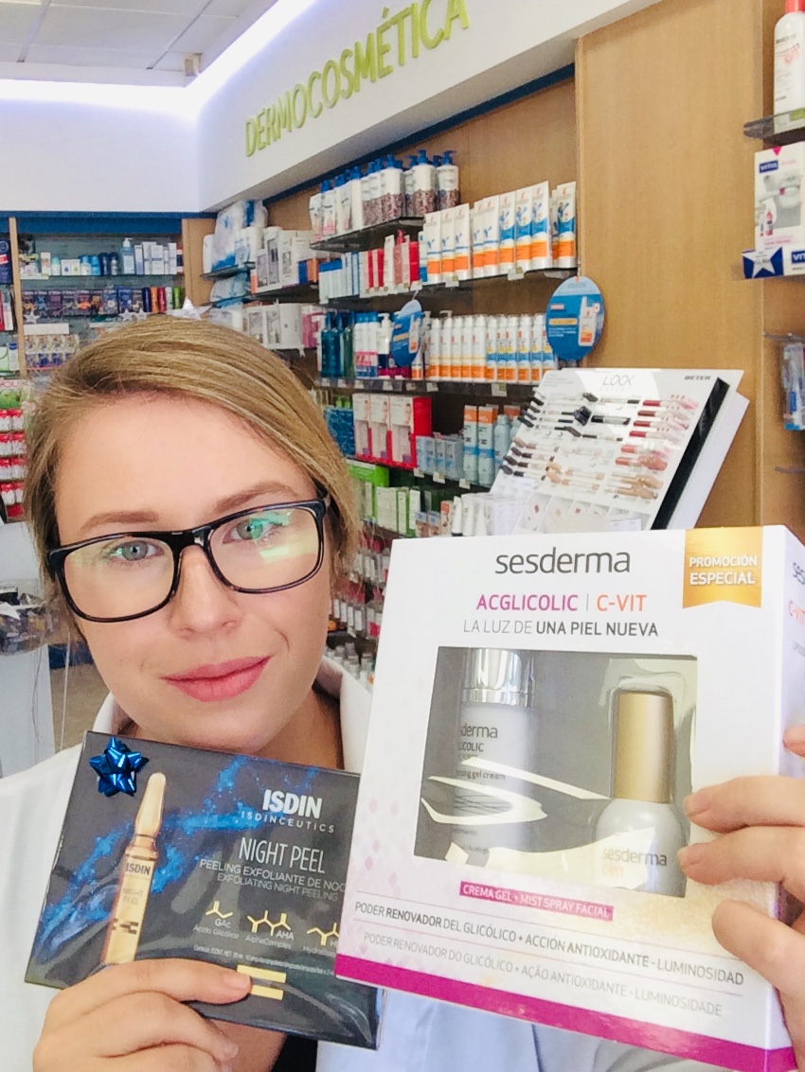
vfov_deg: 58.3
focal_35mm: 31
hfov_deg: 45.4
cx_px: 402
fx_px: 961
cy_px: 536
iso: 80
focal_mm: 2.15
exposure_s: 1/100
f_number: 2.4
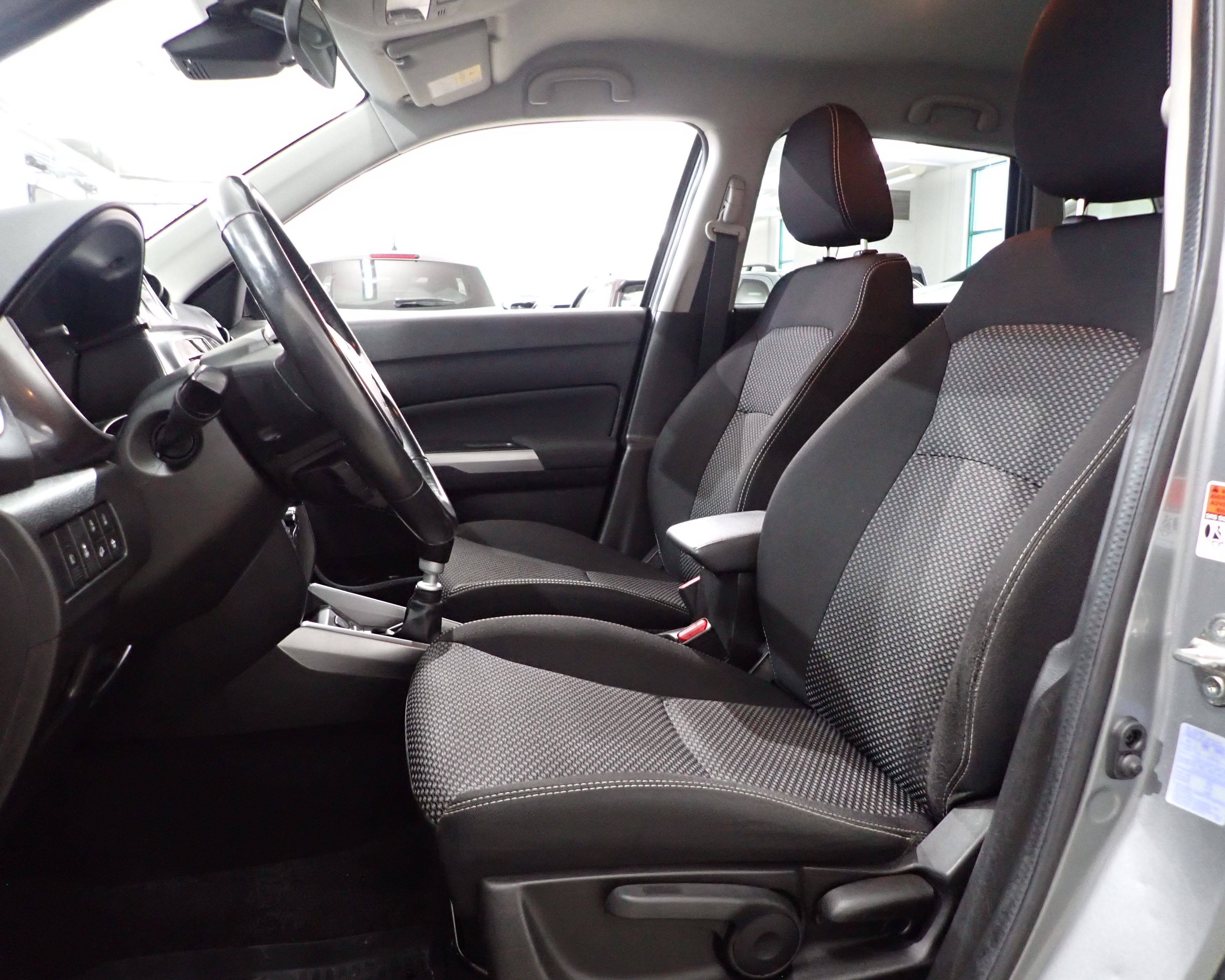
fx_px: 979
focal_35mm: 27
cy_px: 503
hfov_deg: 64.0
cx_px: 652
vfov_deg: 53.2
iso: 640
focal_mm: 4.5
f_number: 2
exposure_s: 1/30
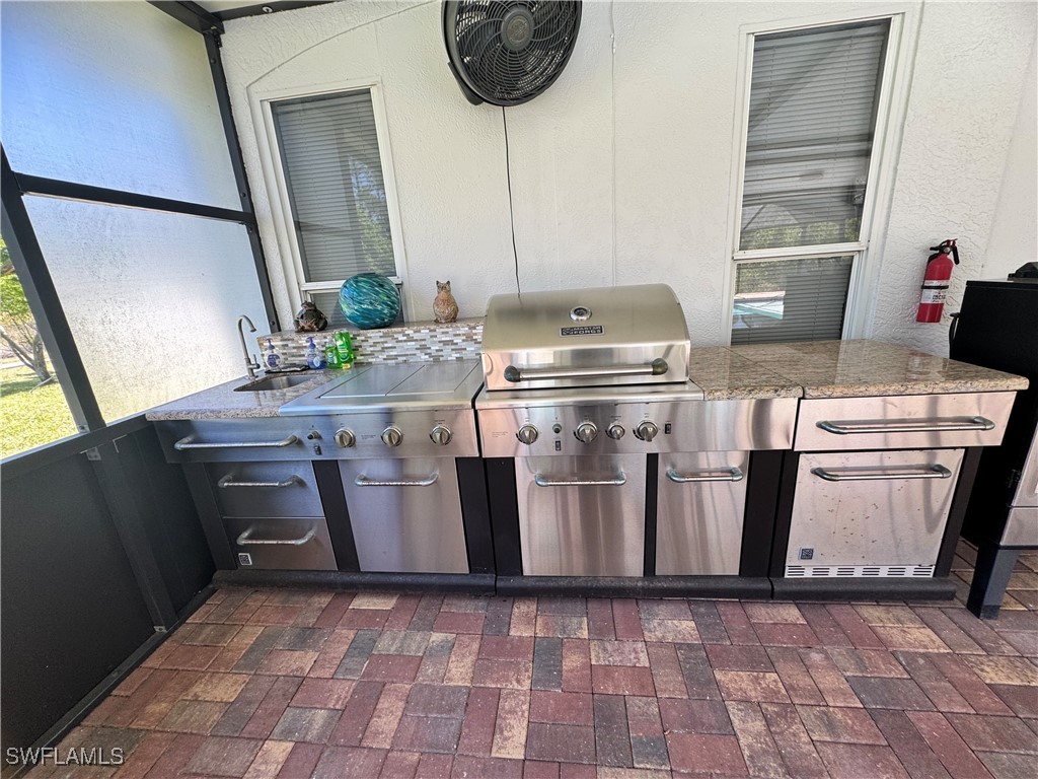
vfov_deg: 85.7
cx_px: 519
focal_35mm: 14
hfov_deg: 102.1
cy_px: 390
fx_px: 420
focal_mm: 2.22
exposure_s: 1/99
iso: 80
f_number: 2.2
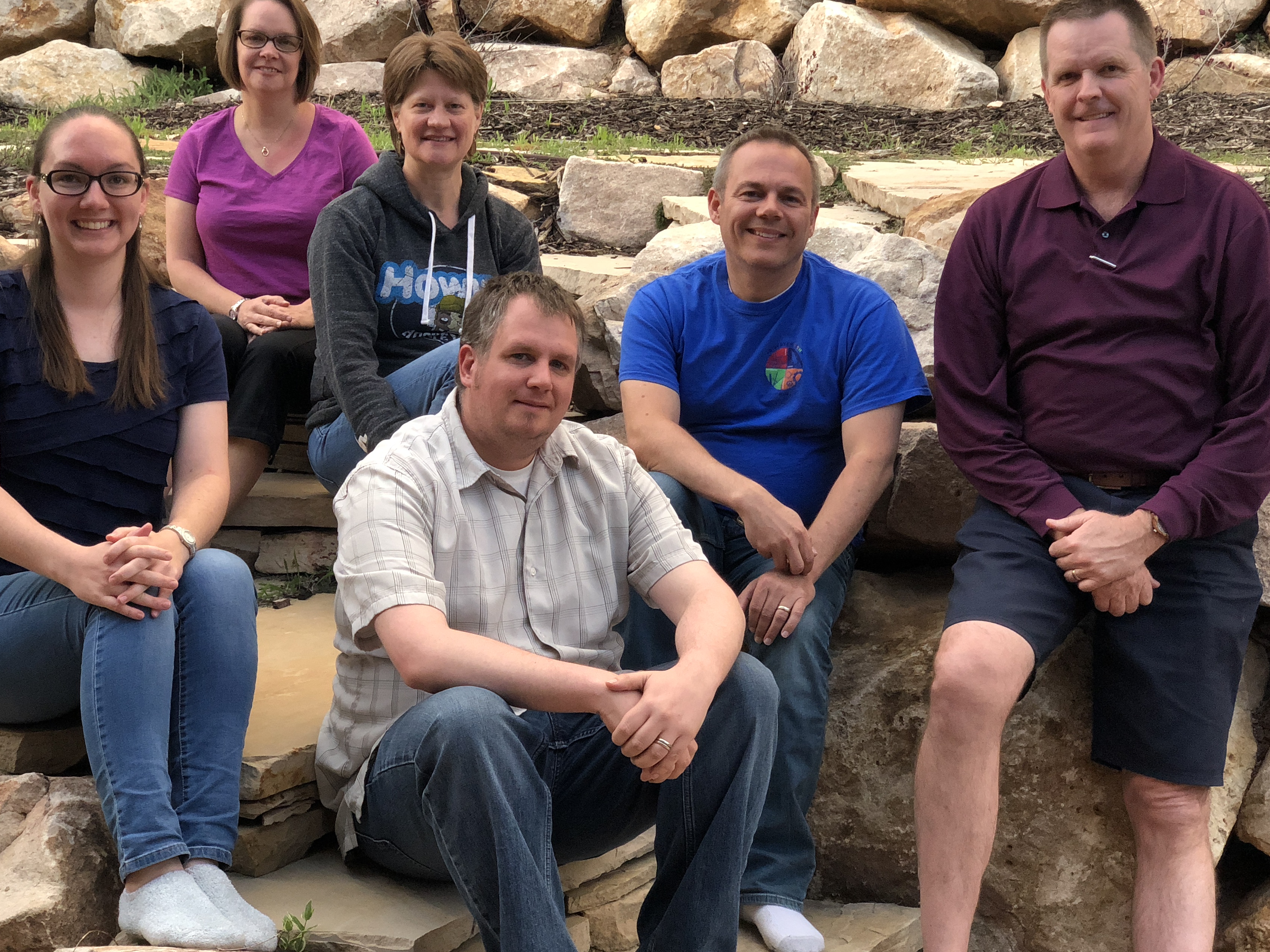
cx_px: 598
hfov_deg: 31.2
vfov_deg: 23.6
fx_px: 2275
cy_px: 418
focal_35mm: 62
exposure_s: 1/60
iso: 100
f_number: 2.4
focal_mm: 6
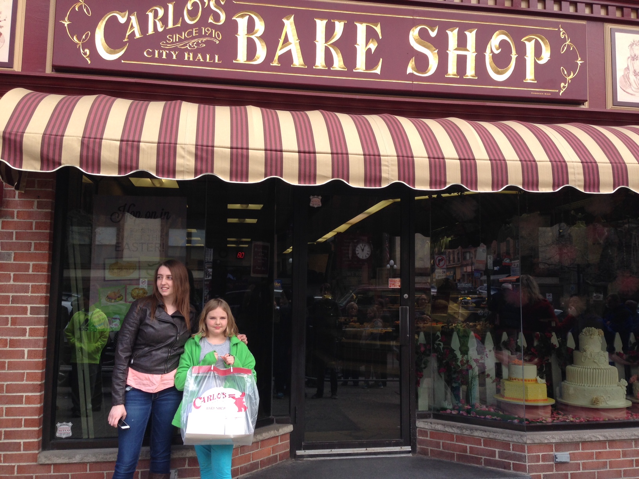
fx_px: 609
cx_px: 320
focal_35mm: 33
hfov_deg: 55.4
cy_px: 240
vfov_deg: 42.9
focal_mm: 4.12
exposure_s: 1/250
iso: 50
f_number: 2.4
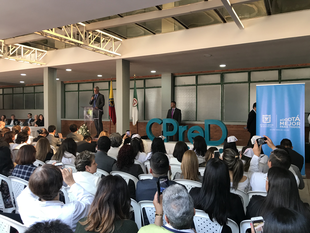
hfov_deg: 63.4
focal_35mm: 28
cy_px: 116
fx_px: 251
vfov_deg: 49.7
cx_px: 155
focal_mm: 3.99
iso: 25
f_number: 1.8
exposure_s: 1/40
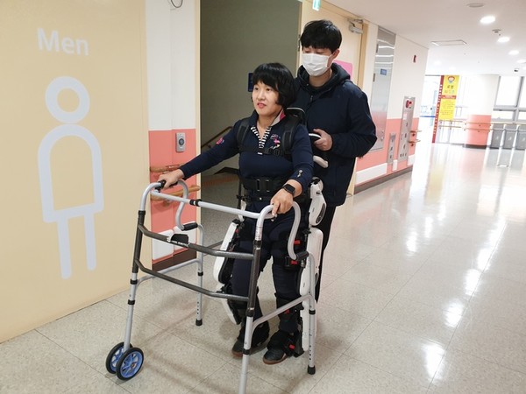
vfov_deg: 53.1
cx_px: 263
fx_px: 395
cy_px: 197
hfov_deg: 67.3
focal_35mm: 26
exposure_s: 1/60
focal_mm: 4.3
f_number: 2.4
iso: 200
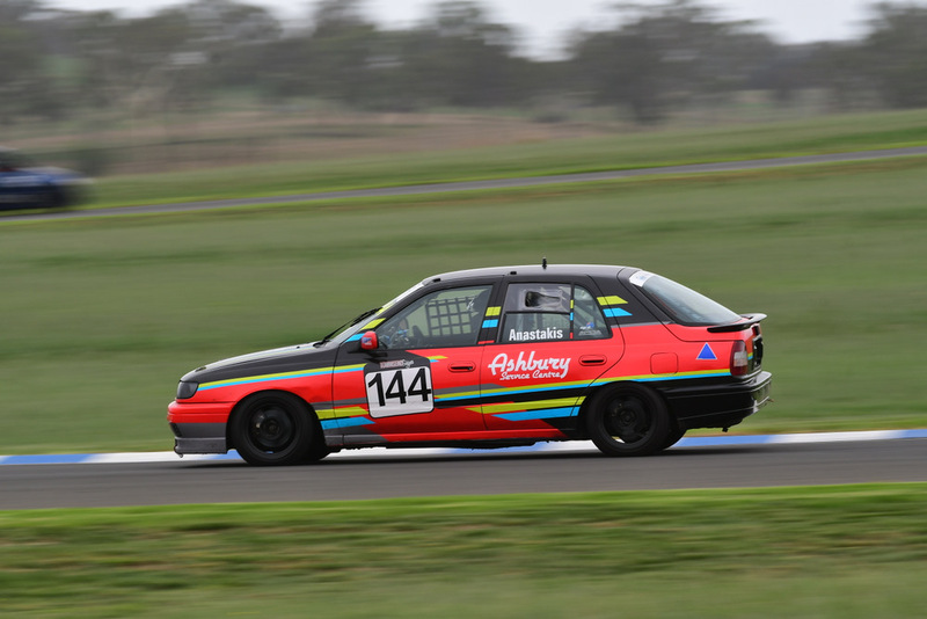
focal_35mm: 390
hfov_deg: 5.3
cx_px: 464
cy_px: 310
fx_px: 10046
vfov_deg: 3.5
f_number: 10
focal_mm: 260
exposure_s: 1/160
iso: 160
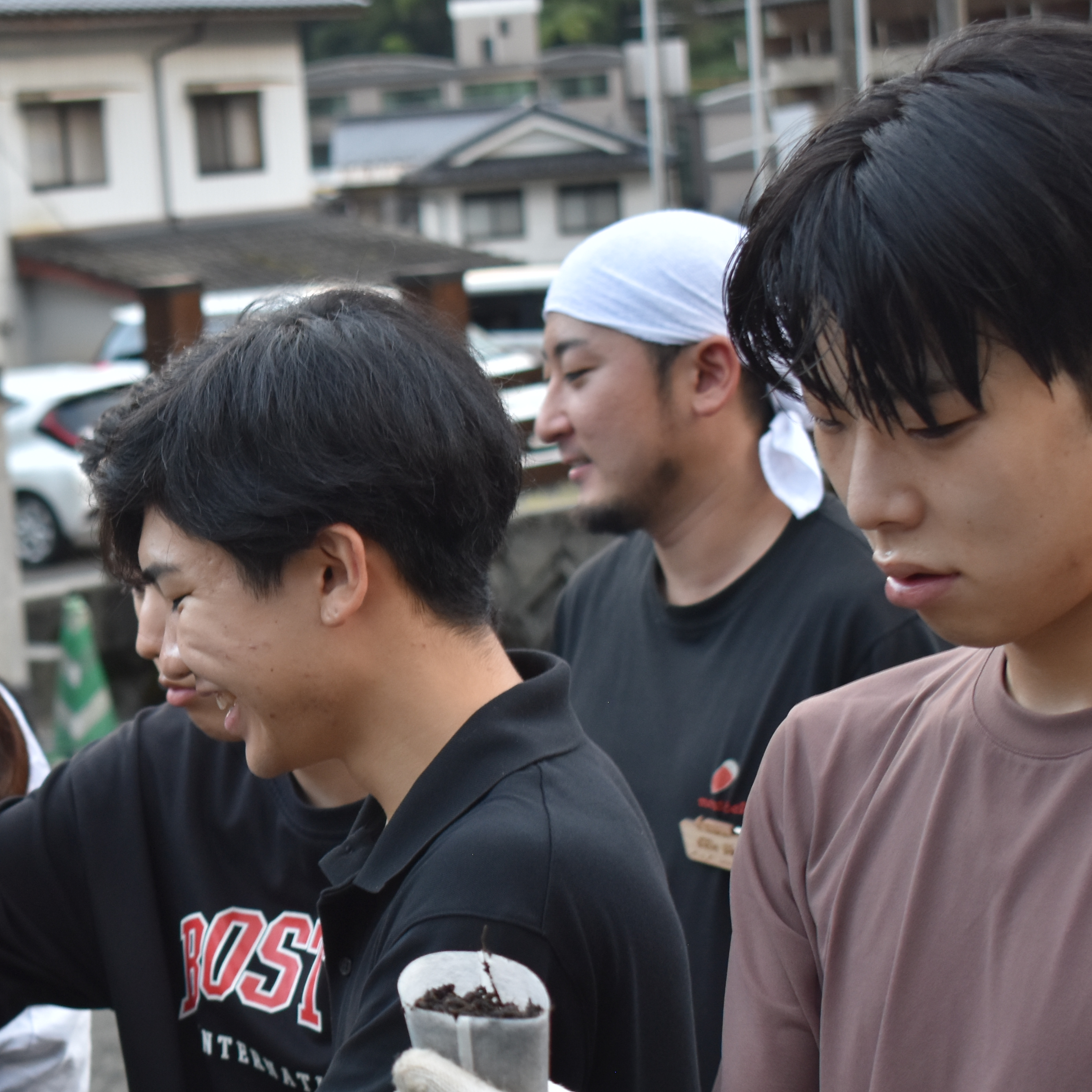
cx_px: 53
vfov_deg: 14.0
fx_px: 4423
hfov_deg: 13.9
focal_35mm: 124
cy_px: 764
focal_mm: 45
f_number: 5
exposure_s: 1/60
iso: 400
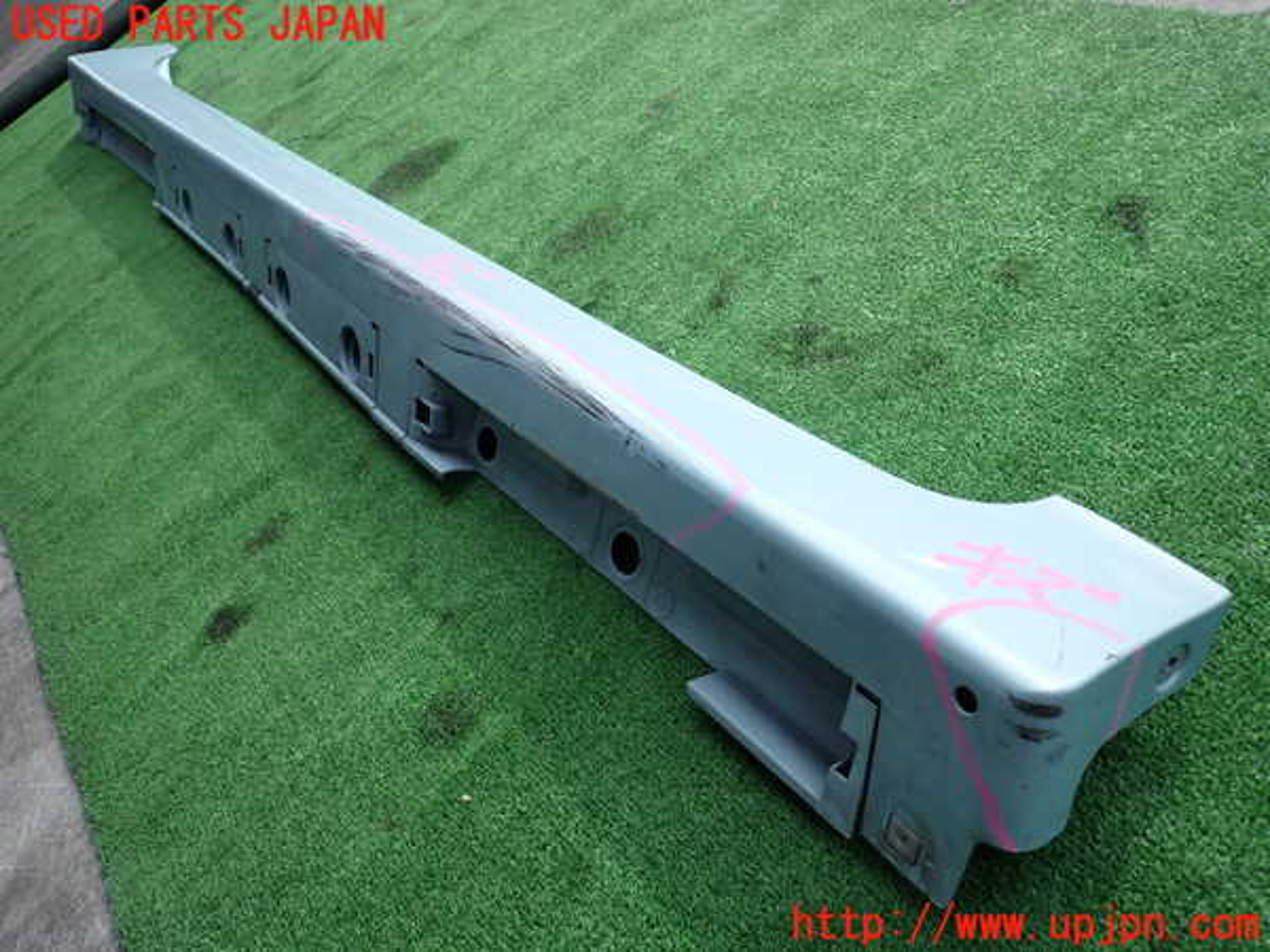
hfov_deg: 63.4
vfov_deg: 49.7
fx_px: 1027
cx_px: 635
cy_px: 476
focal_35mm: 28
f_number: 2.2
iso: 100
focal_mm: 5.05
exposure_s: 1/800
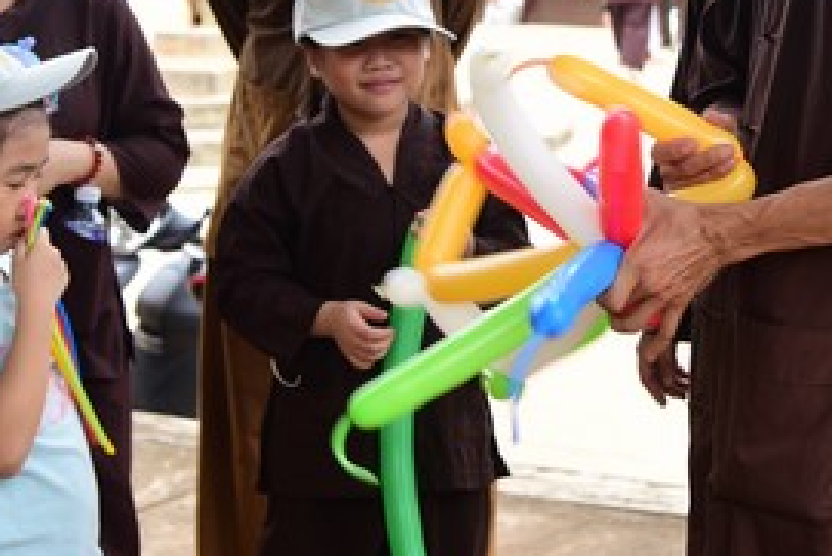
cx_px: 675
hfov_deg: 15.4
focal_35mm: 132
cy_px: 132
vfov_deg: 10.4
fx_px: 3052
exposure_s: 1/100
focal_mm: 55
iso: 160
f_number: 5.6
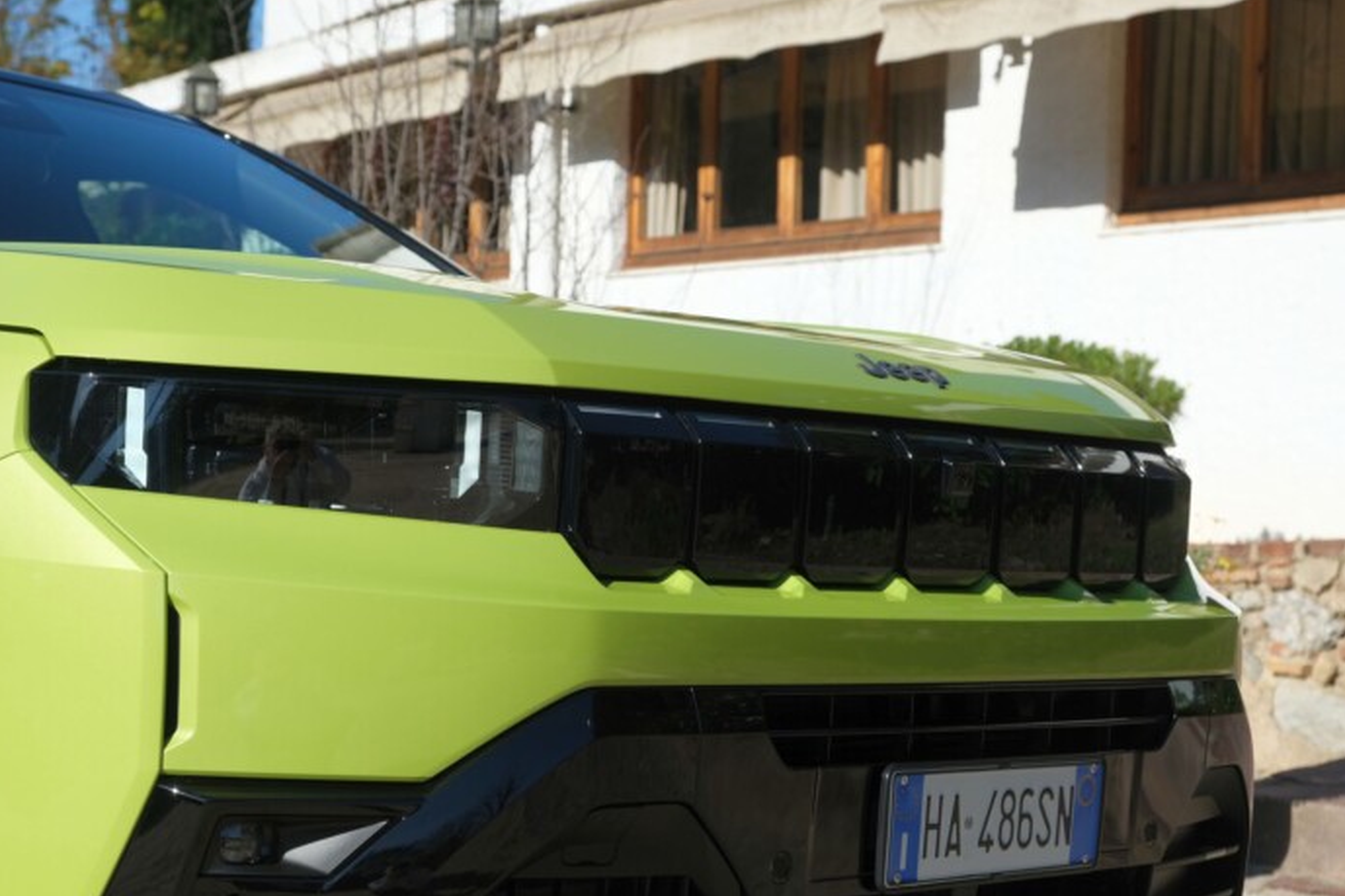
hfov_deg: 32.4
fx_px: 2316
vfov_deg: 21.9
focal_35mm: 62
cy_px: 450
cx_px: 664
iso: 320
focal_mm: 40.7
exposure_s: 1/1250
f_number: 6.4
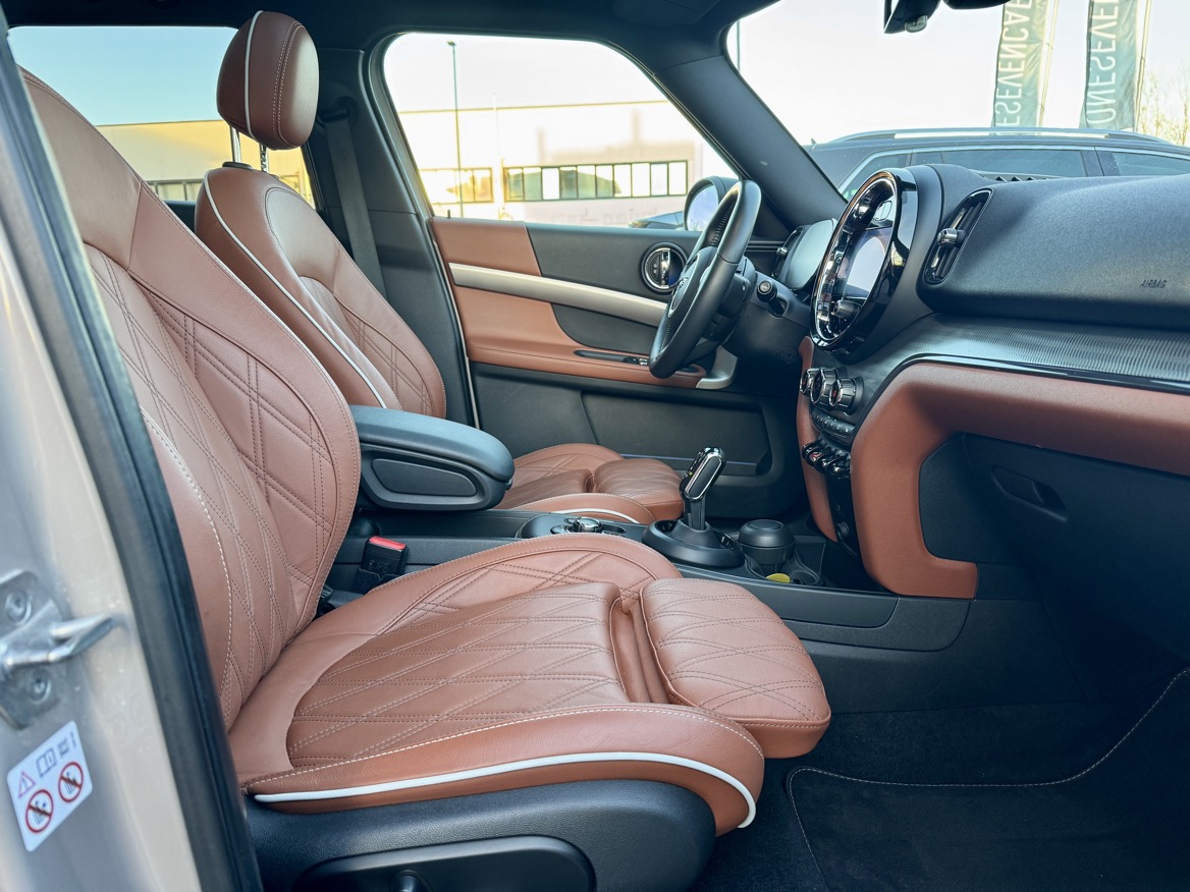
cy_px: 446
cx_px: 595
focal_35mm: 24
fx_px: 825
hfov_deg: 71.6
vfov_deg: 56.8
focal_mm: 6.76
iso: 160
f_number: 1.78
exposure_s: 1/67
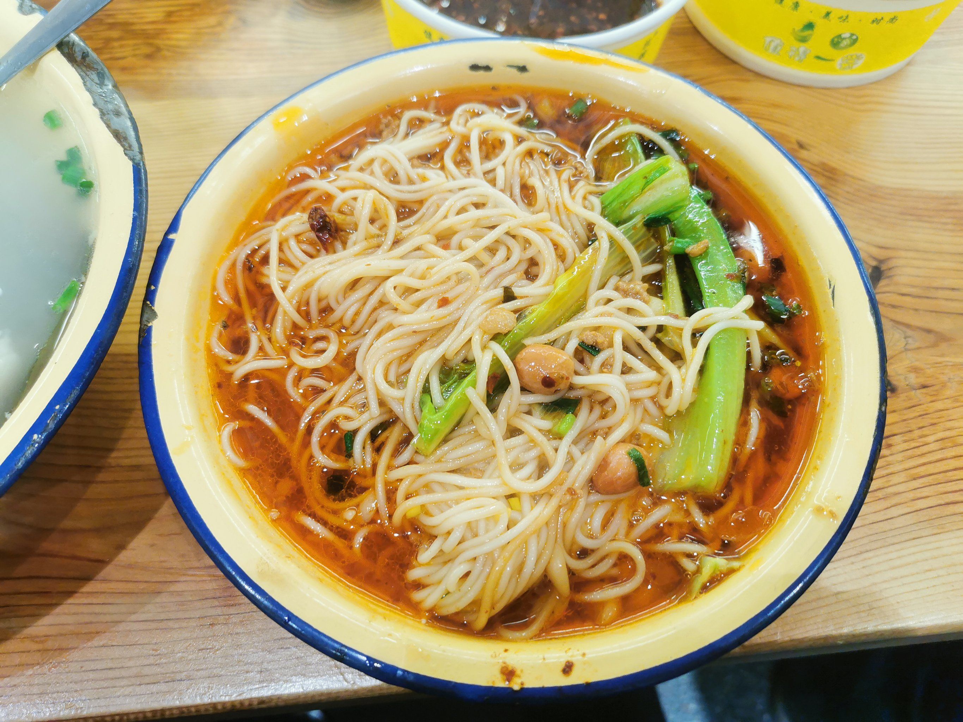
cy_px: 361
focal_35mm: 27
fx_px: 751
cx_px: 482
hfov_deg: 65.3
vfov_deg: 51.4
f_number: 1.8
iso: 80
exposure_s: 1/100
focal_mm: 5.58
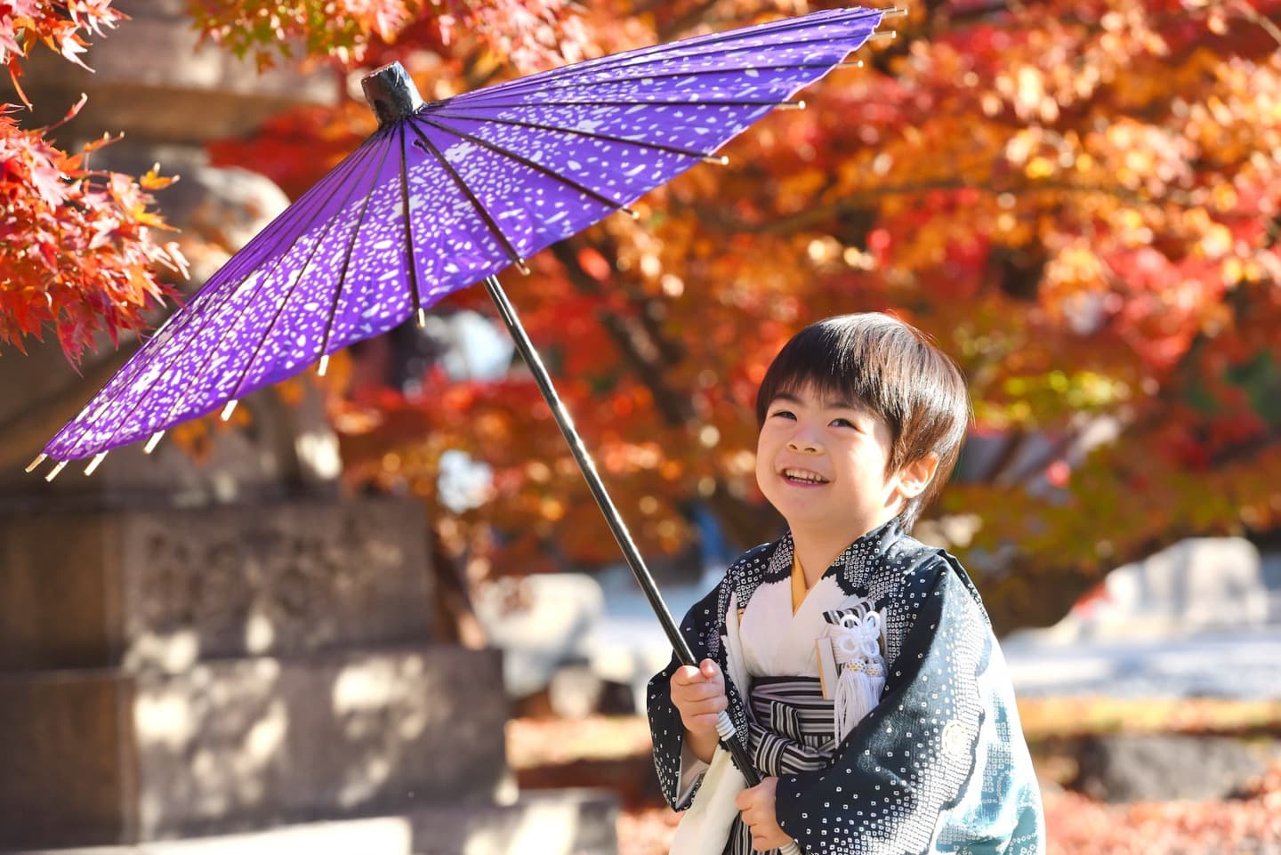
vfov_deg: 9.8
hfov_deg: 14.6
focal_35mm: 140
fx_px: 4983
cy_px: 428
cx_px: 640
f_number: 6.3
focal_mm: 140
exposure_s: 1/1250
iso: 800
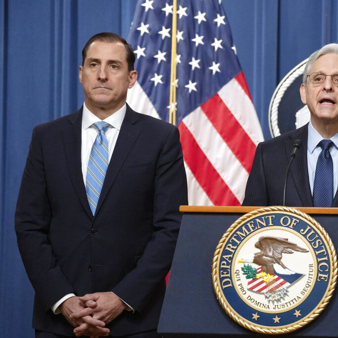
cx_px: 250
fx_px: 2231
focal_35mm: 202
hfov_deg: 8.7
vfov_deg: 8.7
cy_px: 169
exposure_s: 1/200
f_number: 5
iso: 6400
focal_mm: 158
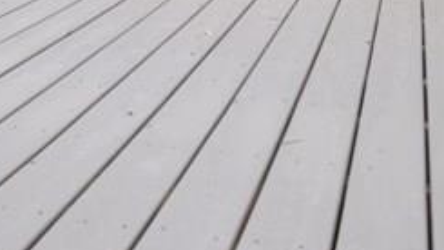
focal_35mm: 82
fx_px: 966
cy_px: -90
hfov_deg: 25.5
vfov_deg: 14.1
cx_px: 103
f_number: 5.6
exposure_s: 1/60
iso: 250
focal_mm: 20
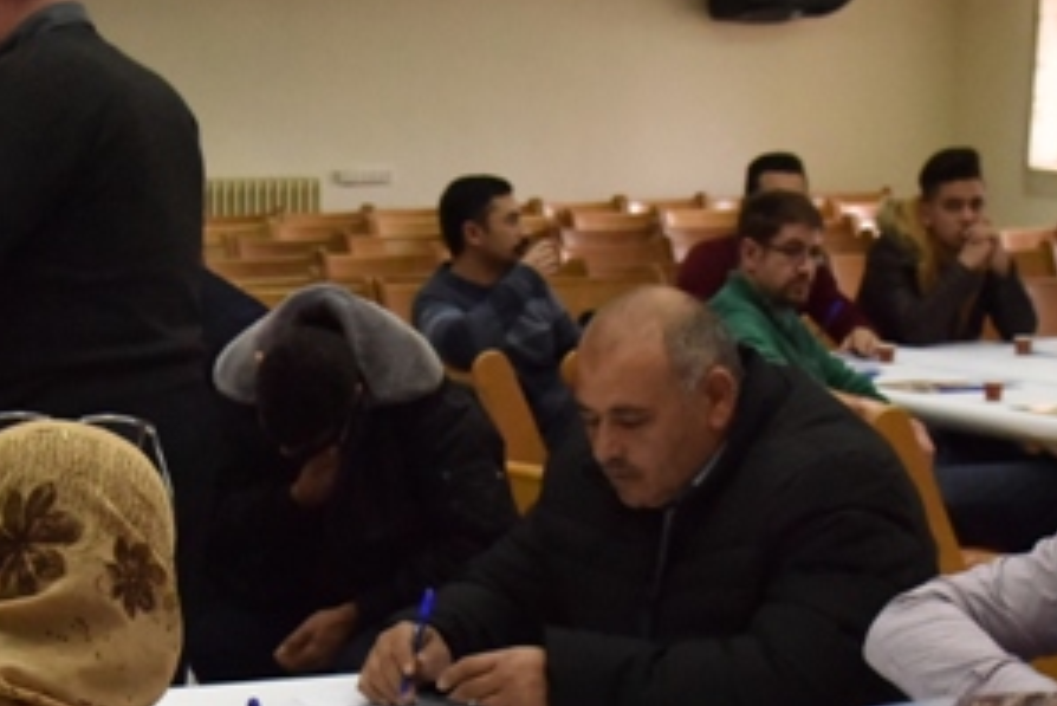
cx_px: 323
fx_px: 3231
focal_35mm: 110
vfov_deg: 12.3
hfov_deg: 18.5
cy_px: 768
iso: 2500
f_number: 7.1
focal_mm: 32
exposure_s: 1/200
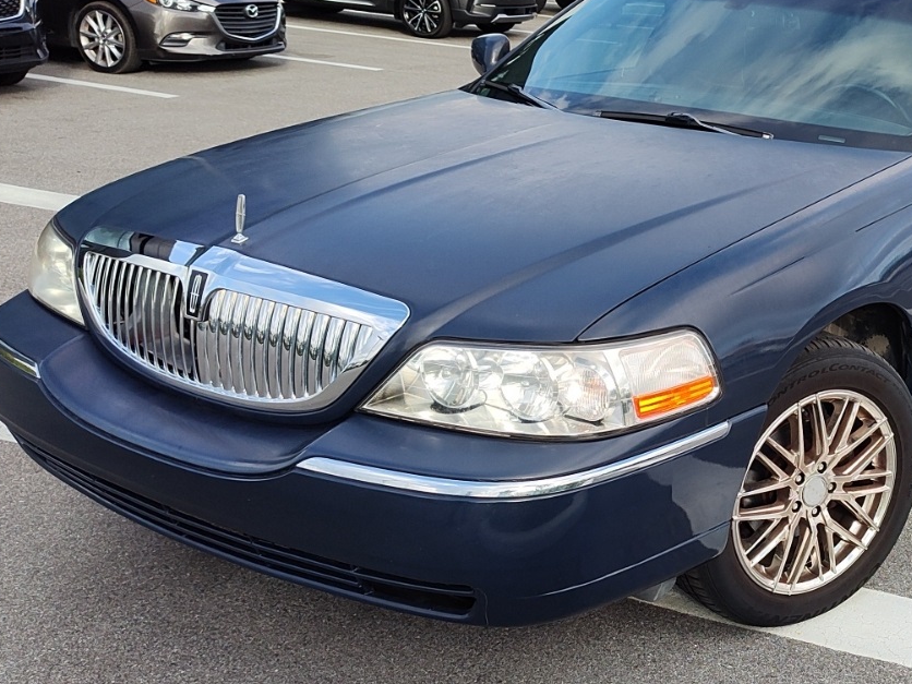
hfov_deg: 40.6
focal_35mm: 44
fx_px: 1159
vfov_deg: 32.9
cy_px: 344
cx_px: 769
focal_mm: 5.56
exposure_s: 1/1566
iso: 100
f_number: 1.8
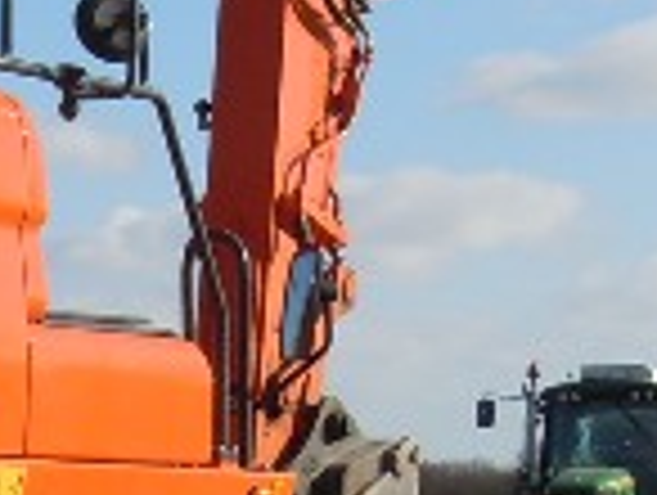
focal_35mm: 213
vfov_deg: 7.0
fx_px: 4049
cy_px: 315
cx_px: -338
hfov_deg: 9.0
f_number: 3.7
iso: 100
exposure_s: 1/1000
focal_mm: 7.1
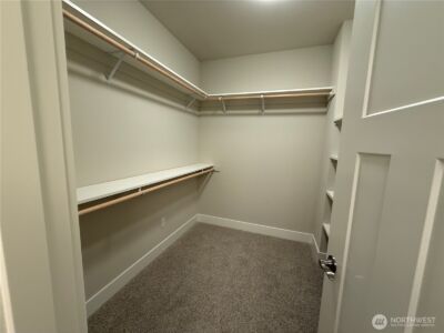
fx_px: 180
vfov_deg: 85.7
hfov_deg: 102.1
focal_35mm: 14
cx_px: 222
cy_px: 166
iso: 250
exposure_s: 1/60
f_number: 2.2
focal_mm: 2.22
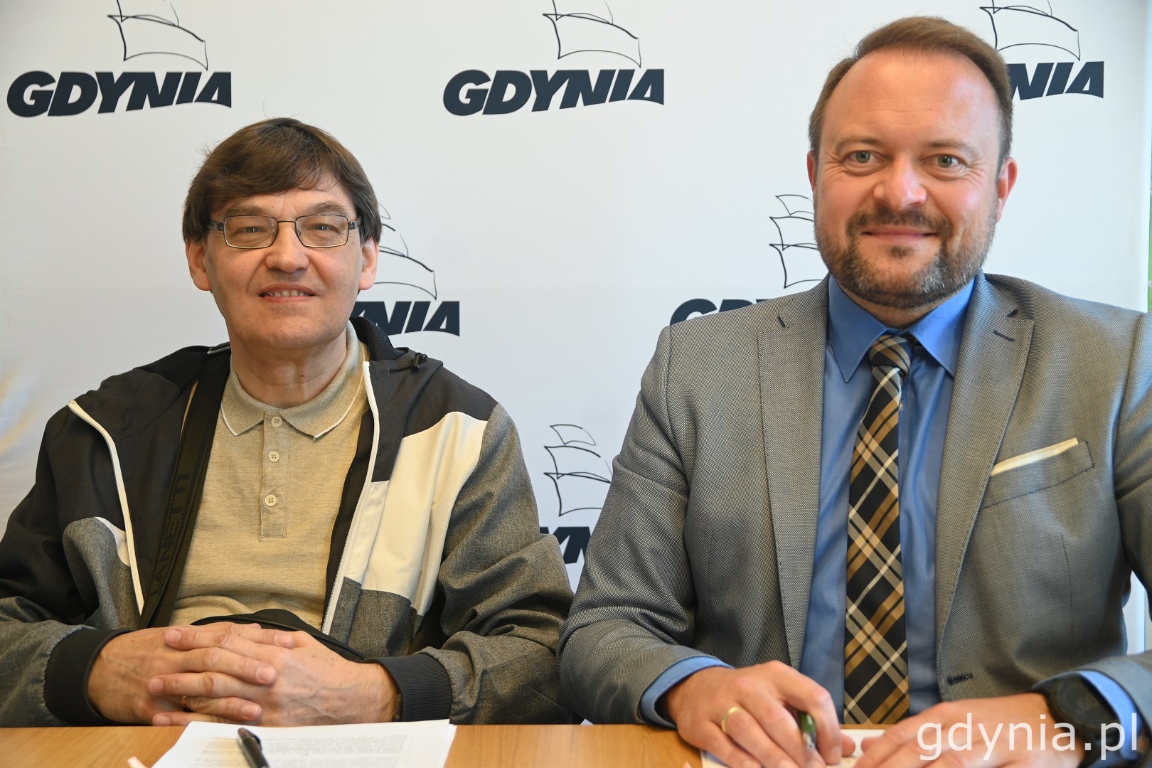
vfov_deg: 26.5
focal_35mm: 51
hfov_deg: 38.9
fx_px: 1632
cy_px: 384
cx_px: 576
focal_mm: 34
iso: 320
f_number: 3.3
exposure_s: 1/50
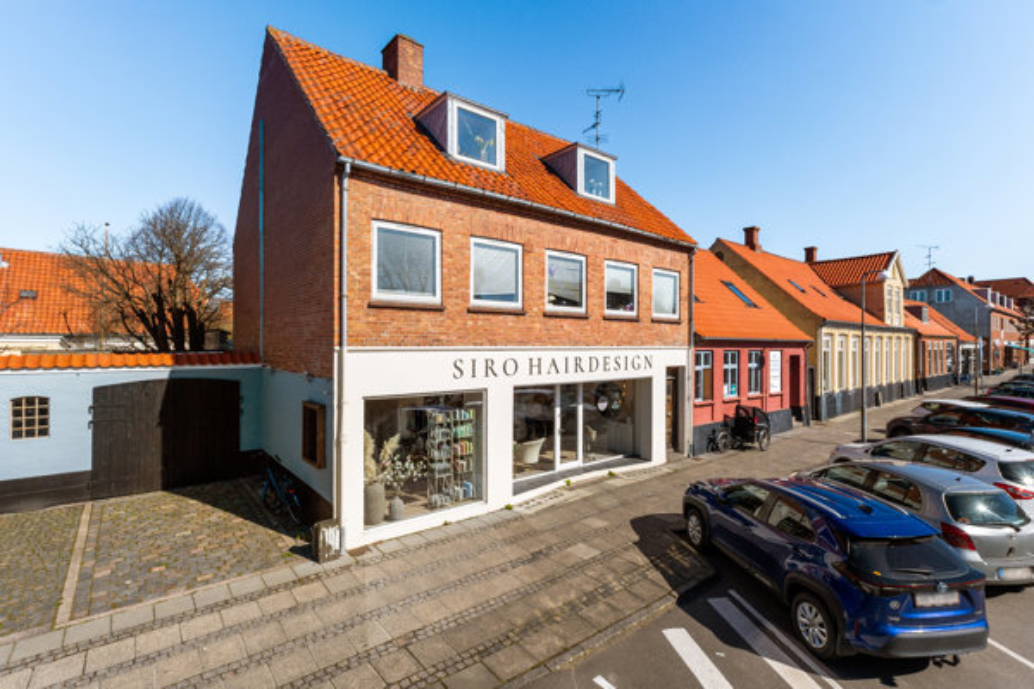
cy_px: 344
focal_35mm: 15
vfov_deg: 77.3
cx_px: 517
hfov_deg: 100.4
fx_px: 431
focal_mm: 10
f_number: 8
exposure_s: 1/1000
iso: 200
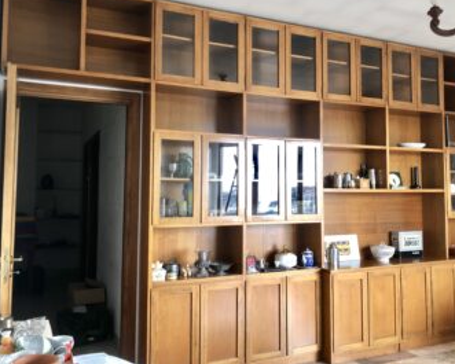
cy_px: 165
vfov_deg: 44.5
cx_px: 247
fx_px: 445
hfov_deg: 54.1
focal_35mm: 33
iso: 32
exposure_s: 1/30
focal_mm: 3.99
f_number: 1.8
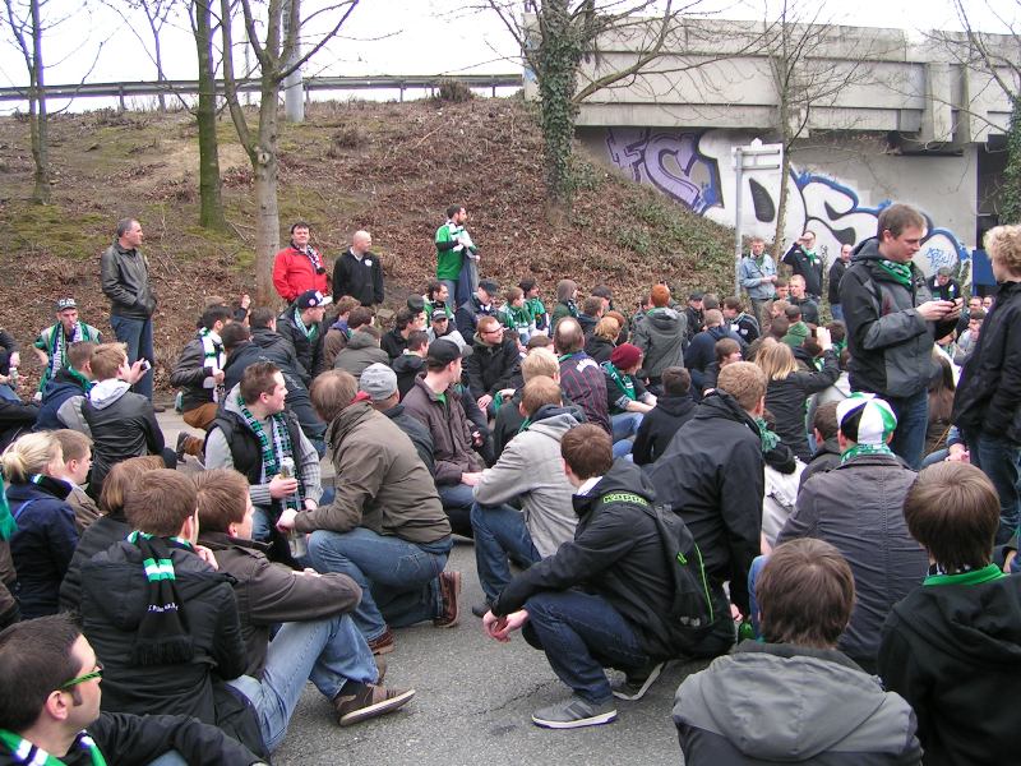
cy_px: 383
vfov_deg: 37.7
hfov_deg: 49.0
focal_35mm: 38
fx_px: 1121
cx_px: 510
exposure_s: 1/80
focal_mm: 5.8
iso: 50
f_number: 3.5
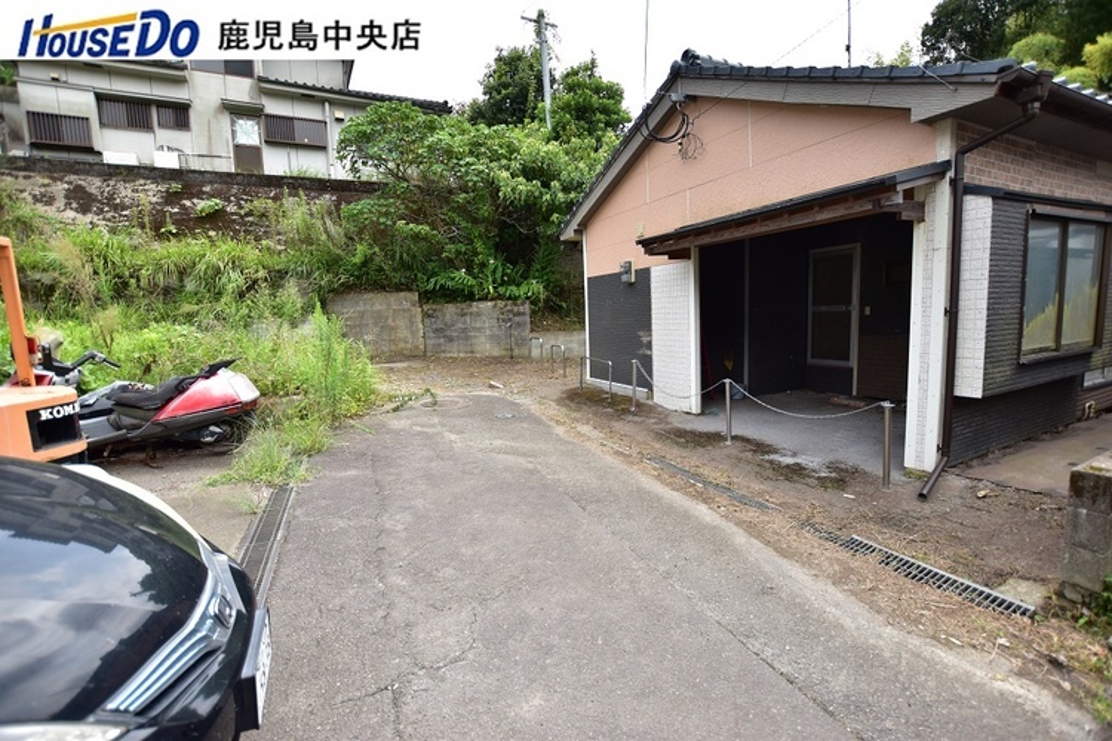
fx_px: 463
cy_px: 370
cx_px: 556
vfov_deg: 77.3
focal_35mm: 15
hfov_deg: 100.4
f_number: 3.5
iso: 160
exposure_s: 1/1000
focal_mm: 10
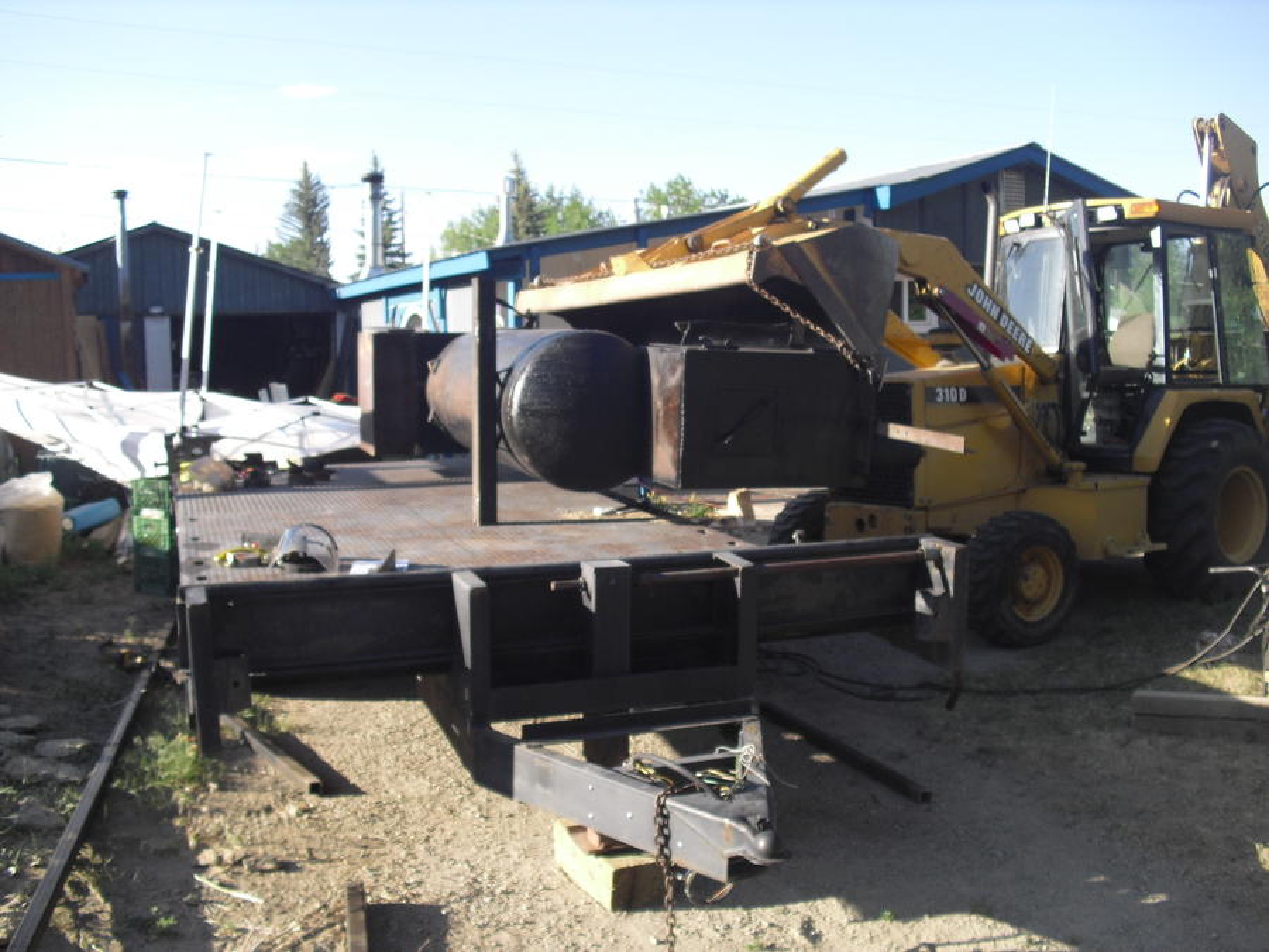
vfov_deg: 39.7
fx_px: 1320
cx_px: 634
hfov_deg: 51.4
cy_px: 476
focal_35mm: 36
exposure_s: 1/60
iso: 100
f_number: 7.8
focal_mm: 6.3
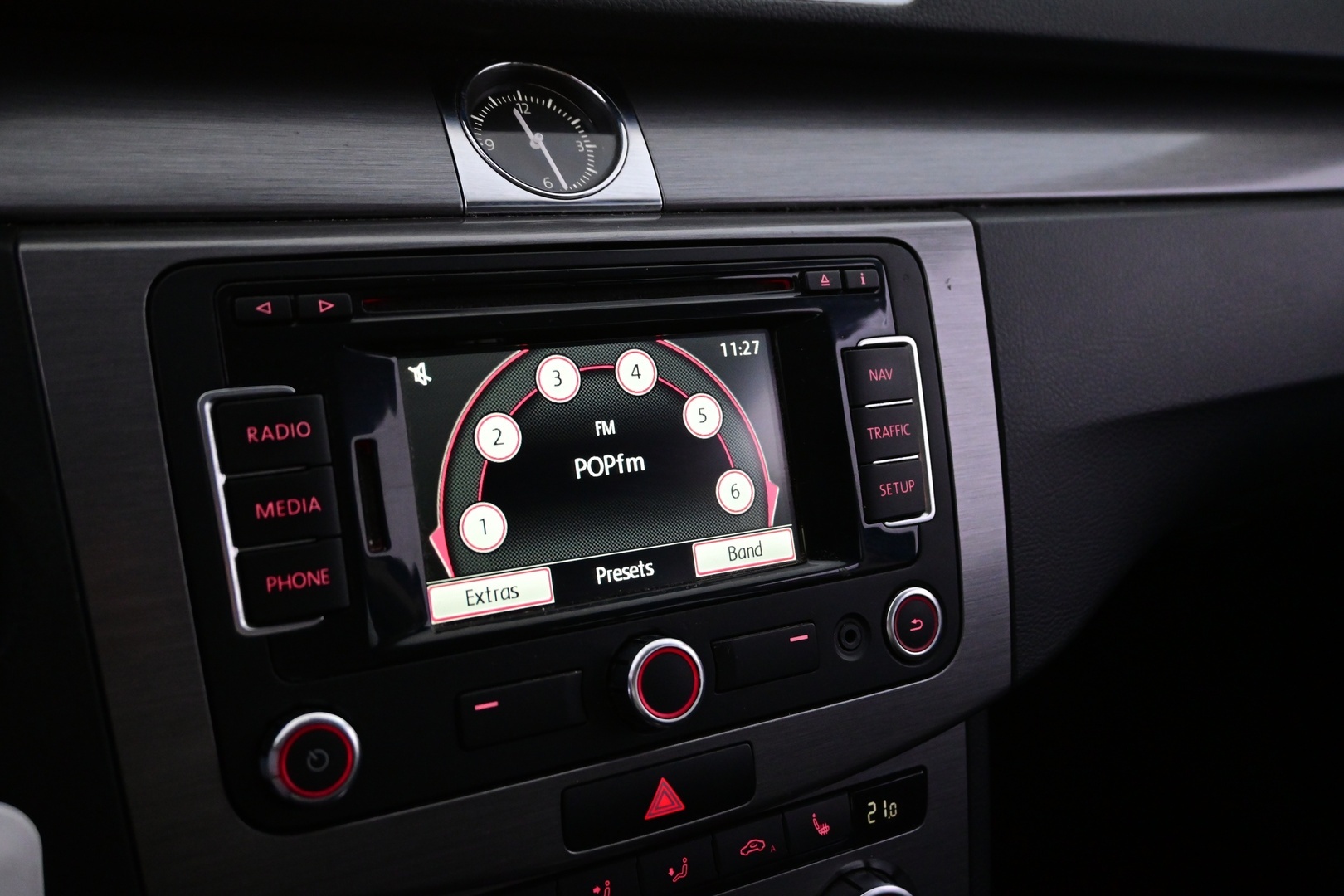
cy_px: 448
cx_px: 672
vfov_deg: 40.0
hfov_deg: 57.2
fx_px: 1232
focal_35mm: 33
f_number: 4
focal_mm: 22
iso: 2200
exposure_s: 1/40
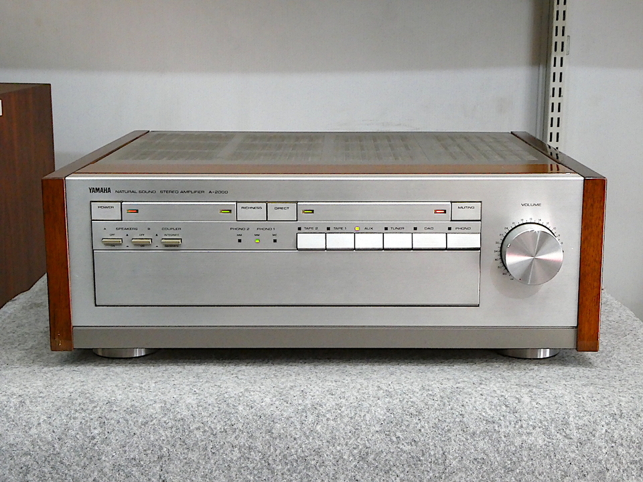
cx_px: 322
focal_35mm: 57
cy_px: 241
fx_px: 1059
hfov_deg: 33.8
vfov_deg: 25.7
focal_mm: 10.3
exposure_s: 1/80
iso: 800
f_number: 6.3
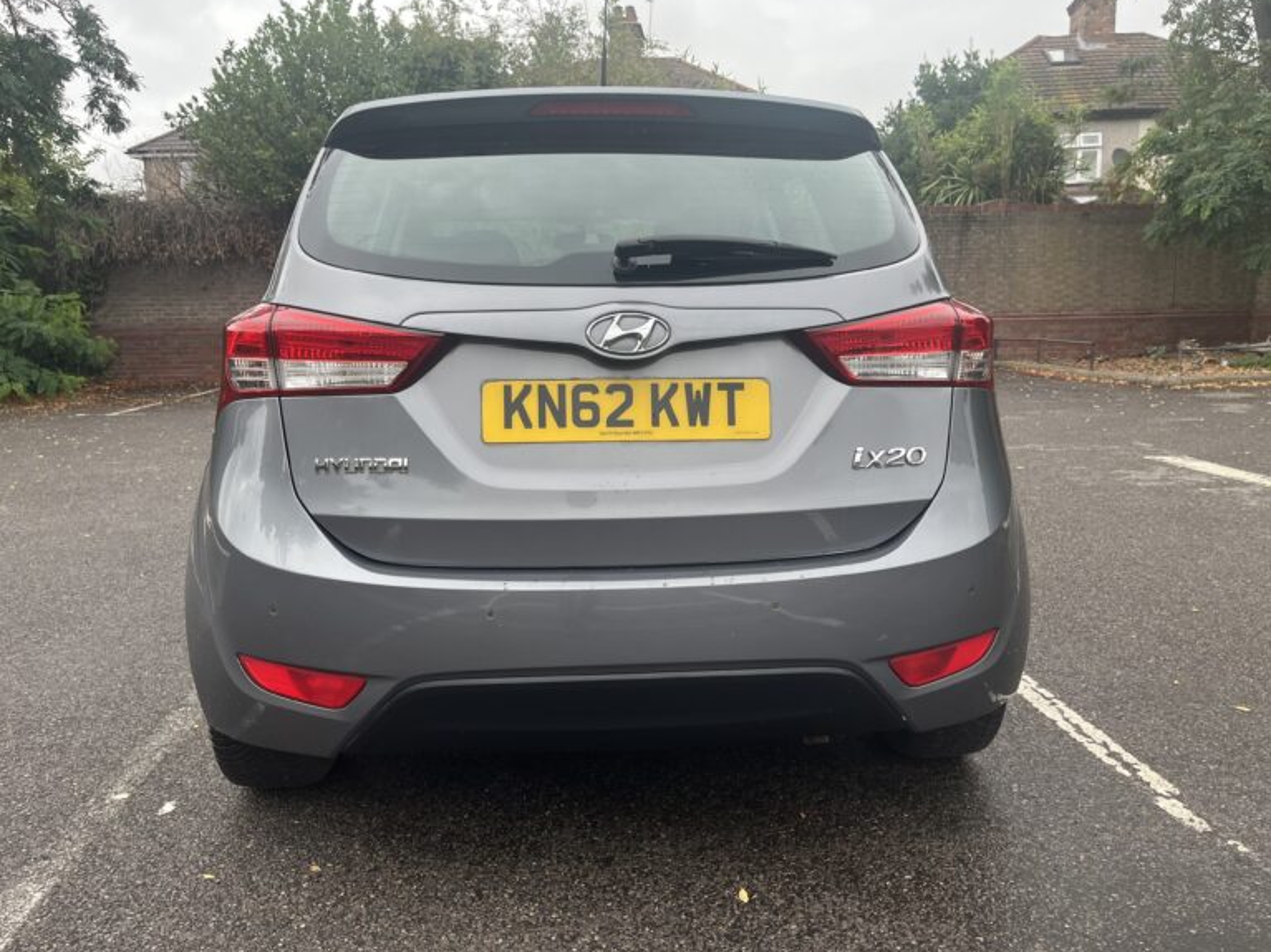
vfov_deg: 51.3
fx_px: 991
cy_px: 473
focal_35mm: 27
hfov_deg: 65.3
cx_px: 633
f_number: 1.6
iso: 50
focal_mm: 5.1
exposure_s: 1/413
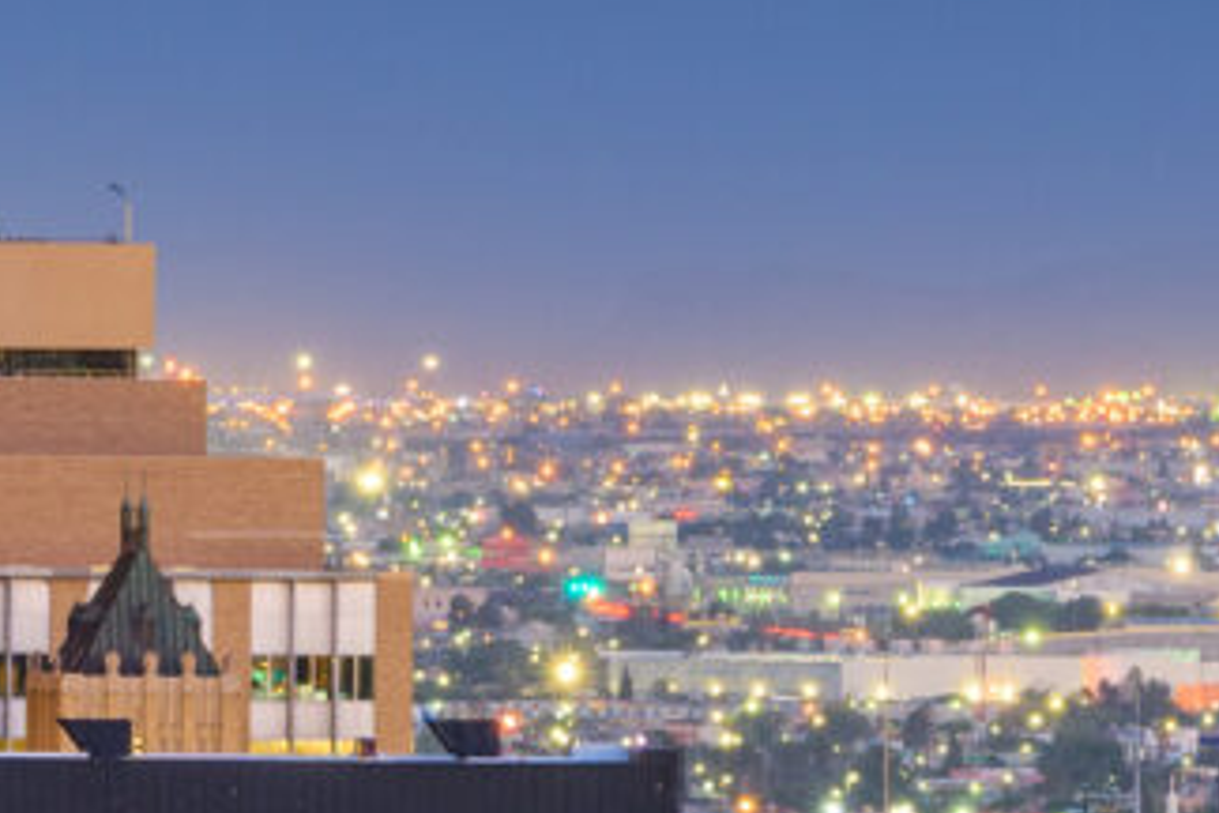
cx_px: -124
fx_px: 36127
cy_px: 1225
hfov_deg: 1.9
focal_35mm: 1067
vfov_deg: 1.3
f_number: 8
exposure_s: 30
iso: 64
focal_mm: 135
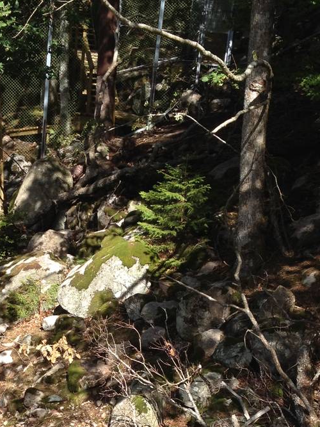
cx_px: 90
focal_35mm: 84
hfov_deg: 17.5
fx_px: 1036
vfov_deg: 22.7
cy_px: 389
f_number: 2.4
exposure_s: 1/665
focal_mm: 4.28
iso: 50
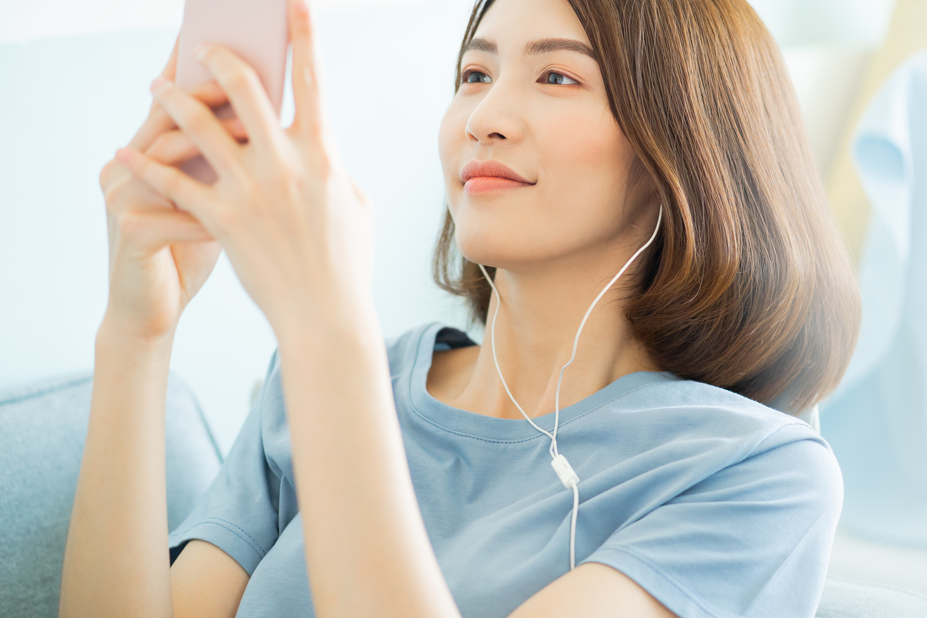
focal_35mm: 116
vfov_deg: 11.8
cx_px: 577
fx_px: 2986
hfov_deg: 17.6
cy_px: 250
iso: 400
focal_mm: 85
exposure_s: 1/100
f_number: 2.2
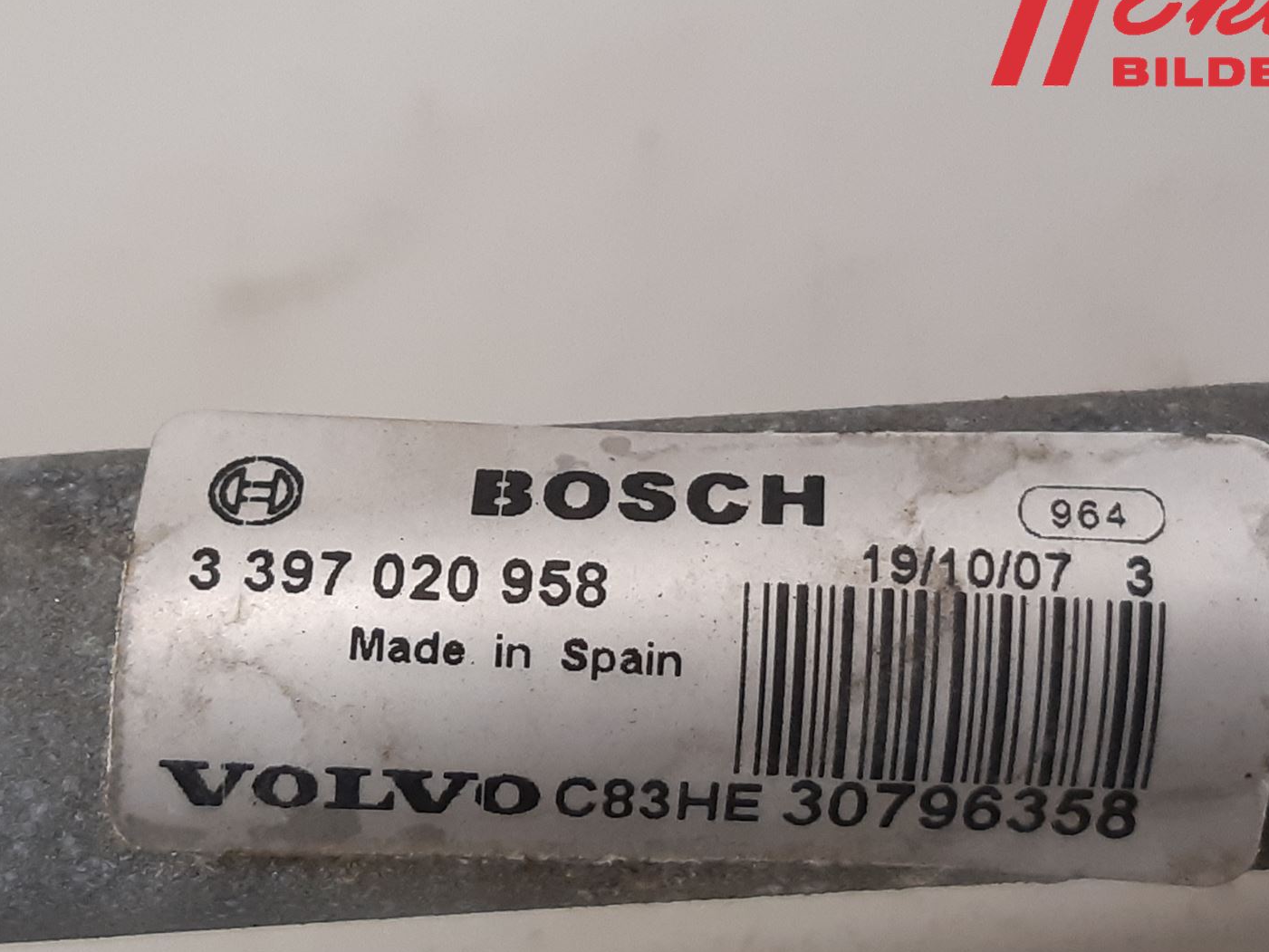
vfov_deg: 37.4
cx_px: 620
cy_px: 629
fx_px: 1393
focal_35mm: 38
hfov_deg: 49.0
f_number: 1.7
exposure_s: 1/50
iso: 200
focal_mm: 3.93
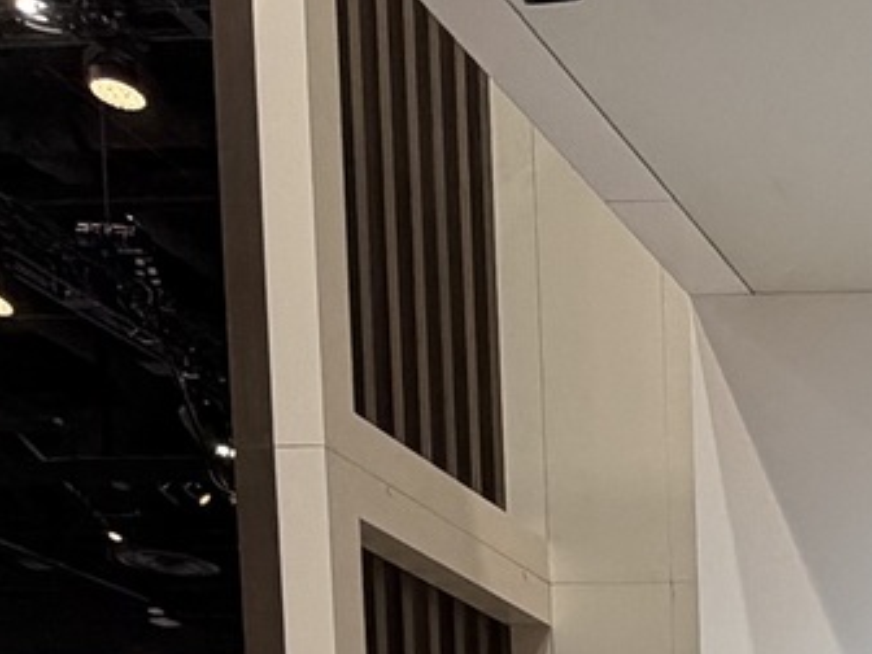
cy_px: 1311
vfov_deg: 15.6
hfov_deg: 20.9
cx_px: 1399
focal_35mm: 75
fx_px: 1889
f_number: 2.2
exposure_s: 1/120
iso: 160
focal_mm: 2.22
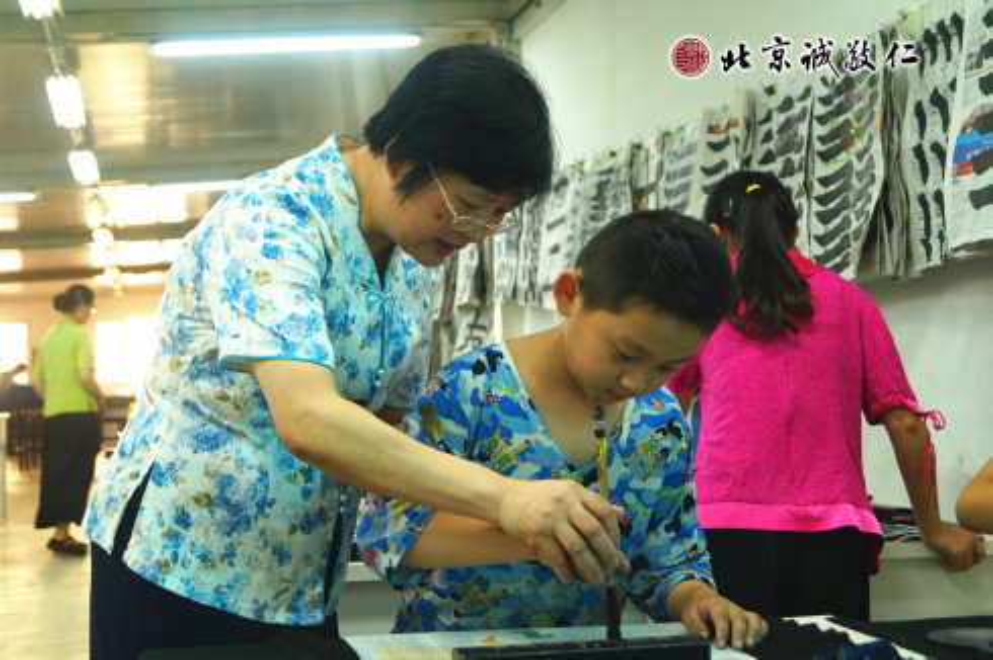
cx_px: 496
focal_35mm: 45
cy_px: 330
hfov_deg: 43.6
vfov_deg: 29.8
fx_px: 1240
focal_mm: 30
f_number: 5.6
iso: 800
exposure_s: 1/80
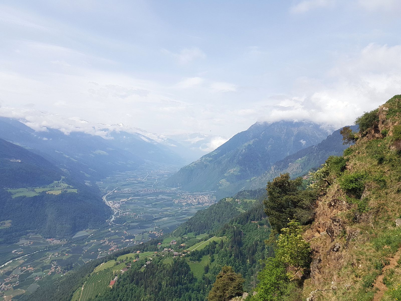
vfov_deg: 53.1
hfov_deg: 67.3
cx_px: 200
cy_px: 150
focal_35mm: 26
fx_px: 301
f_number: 1.7
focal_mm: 4.2
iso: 50
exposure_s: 1/2608
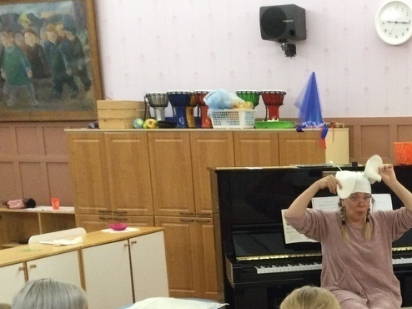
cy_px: 322
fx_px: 797
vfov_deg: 21.0
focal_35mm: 67
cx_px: 383
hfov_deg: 27.7
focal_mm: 3.3
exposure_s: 1/33
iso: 160
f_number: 2.4
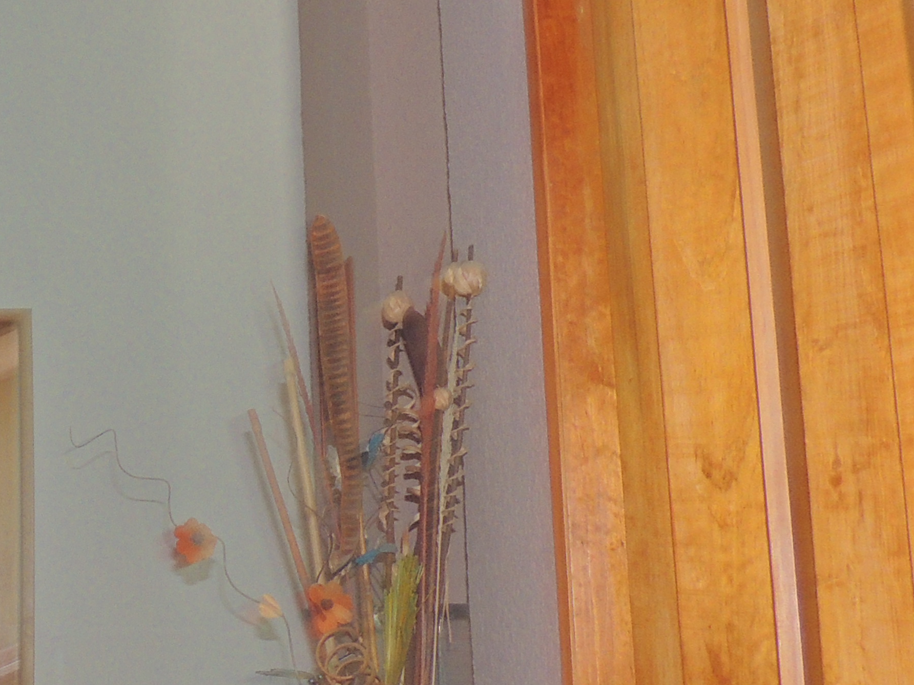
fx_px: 1637
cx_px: -157
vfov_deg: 23.6
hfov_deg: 27.7
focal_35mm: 62
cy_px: 287
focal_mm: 4.3
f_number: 3
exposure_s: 1/40
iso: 320
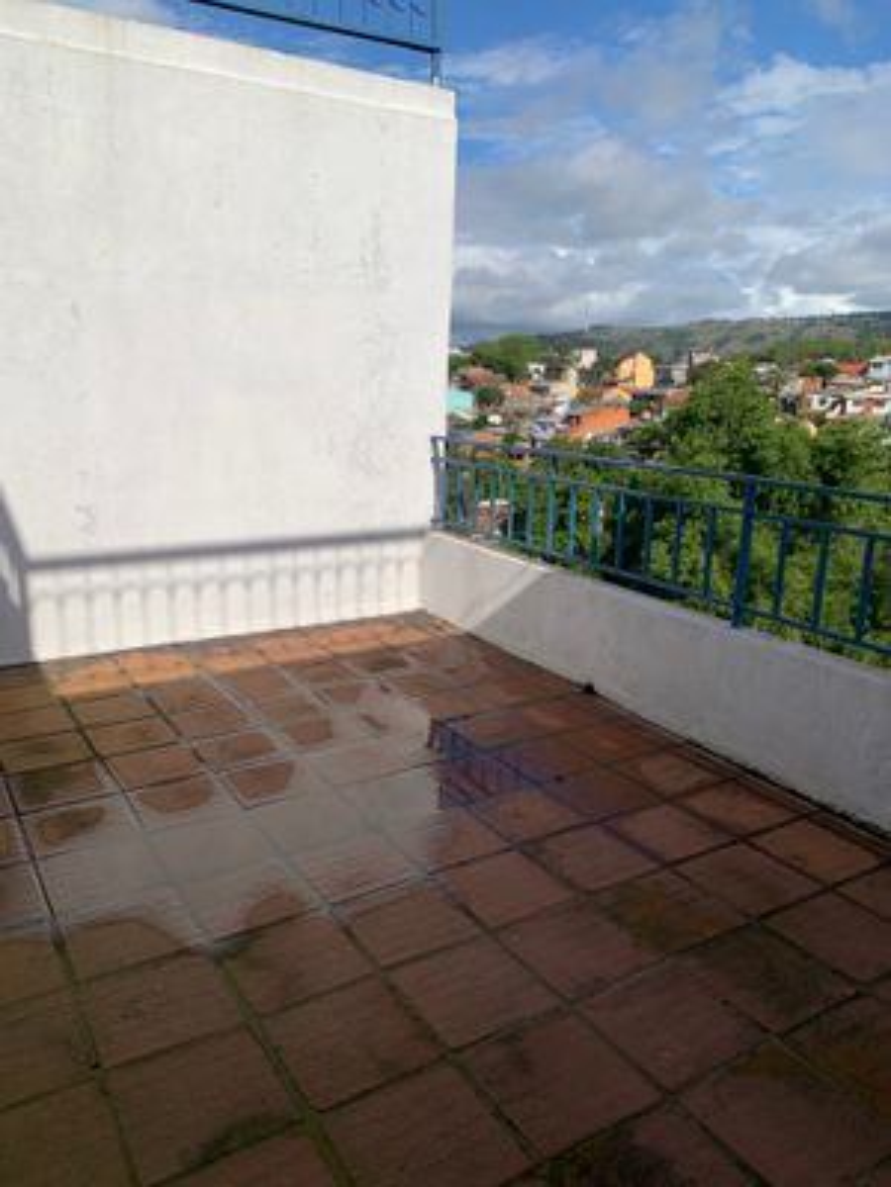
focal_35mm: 26
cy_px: 594
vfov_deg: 67.3
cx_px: 446
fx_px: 892
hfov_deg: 53.1
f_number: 1.8
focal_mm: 4.25
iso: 25
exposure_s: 1/6061
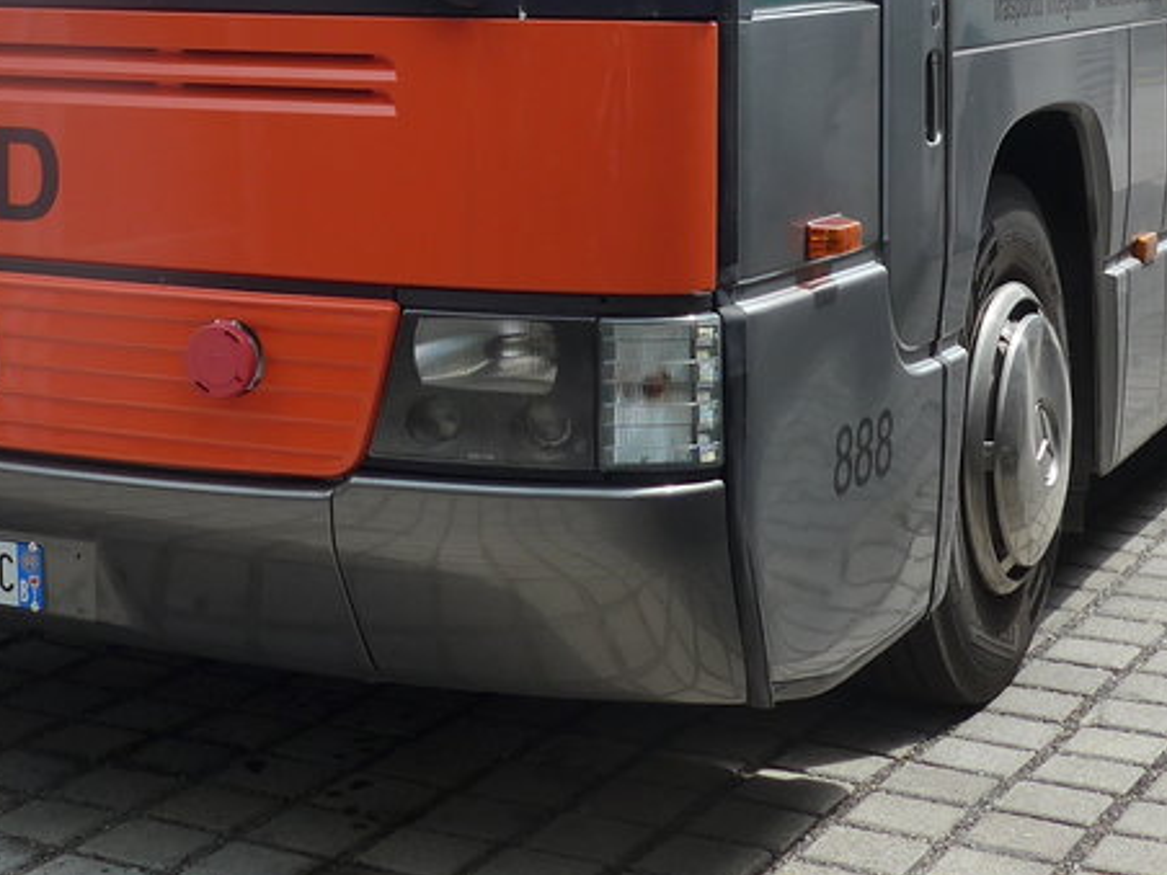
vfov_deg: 18.3
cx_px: 292
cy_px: -134
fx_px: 2596
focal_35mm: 77
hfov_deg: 25.0
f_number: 2.8
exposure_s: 1/1000
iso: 125
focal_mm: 6
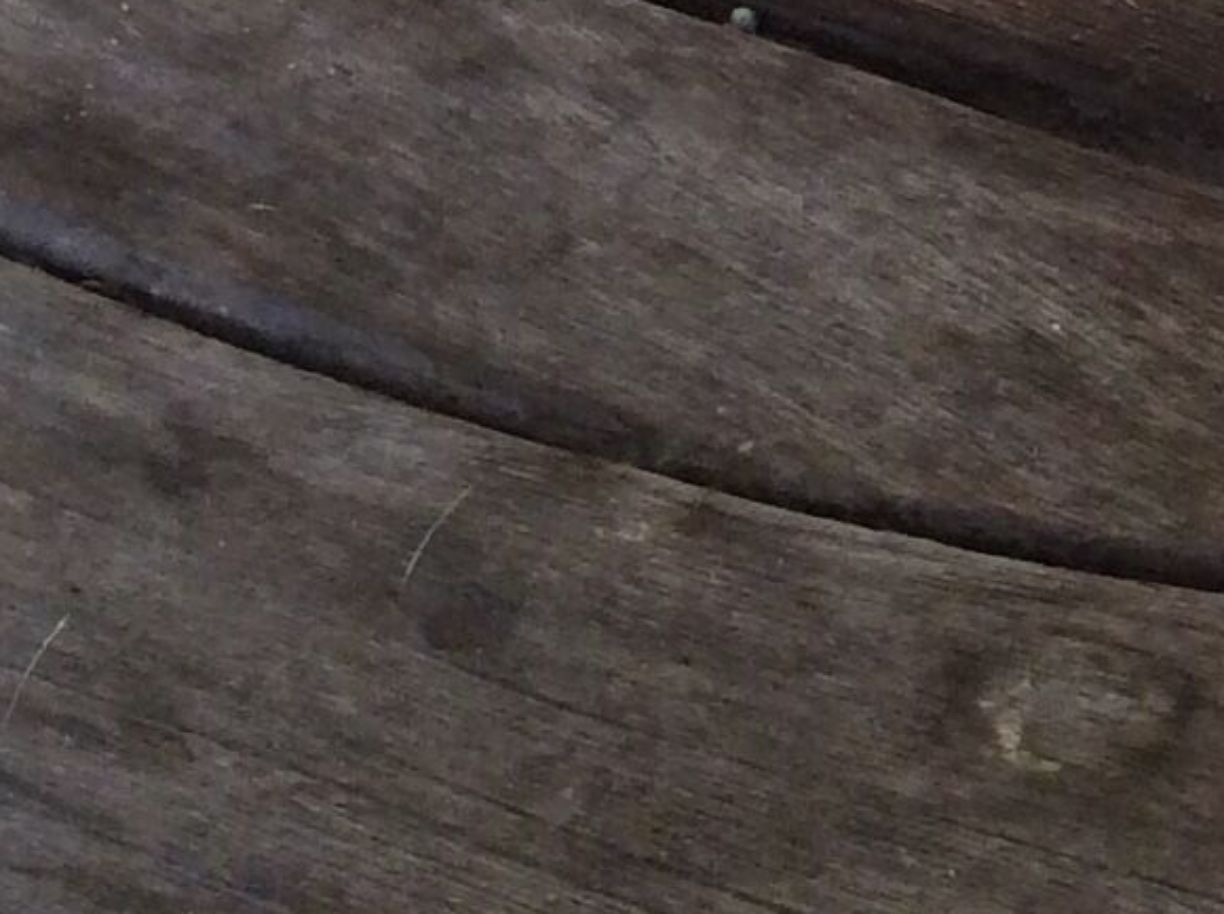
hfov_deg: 13.1
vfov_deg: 9.7
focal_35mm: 143
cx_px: 1836
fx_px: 5048
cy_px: -887
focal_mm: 3.3
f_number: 2.4
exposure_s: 1/100
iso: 64
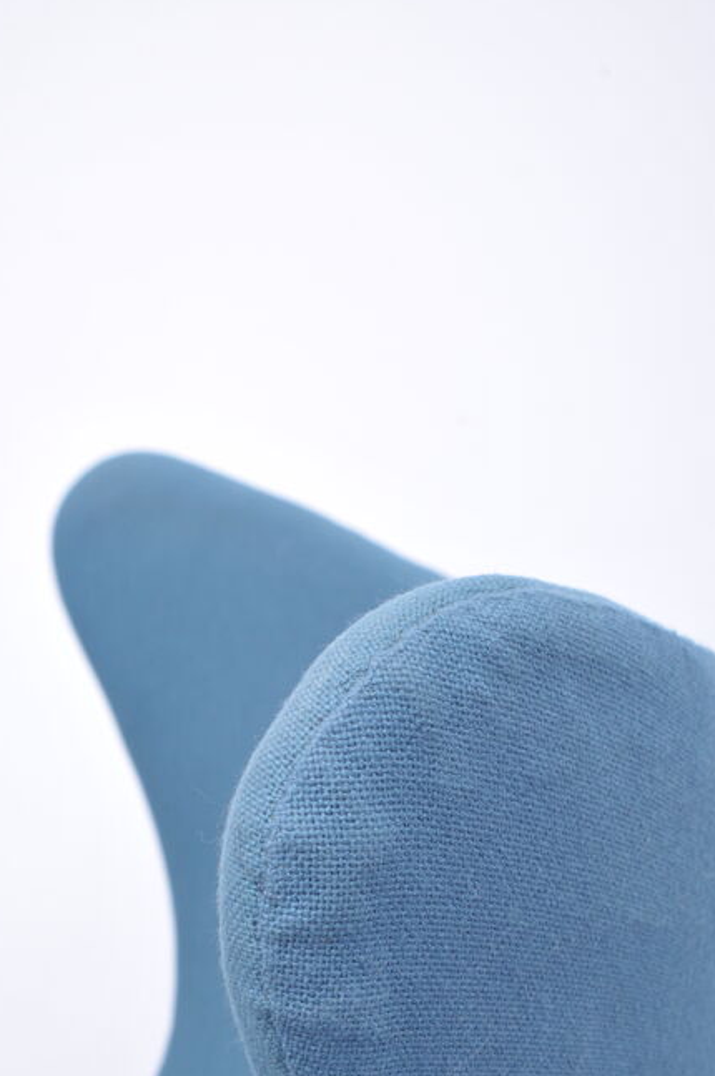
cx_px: 316
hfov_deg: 25.4
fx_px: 1582
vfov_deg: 37.2
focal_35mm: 53
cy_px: 713
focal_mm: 38
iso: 1600
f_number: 9
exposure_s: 1/200
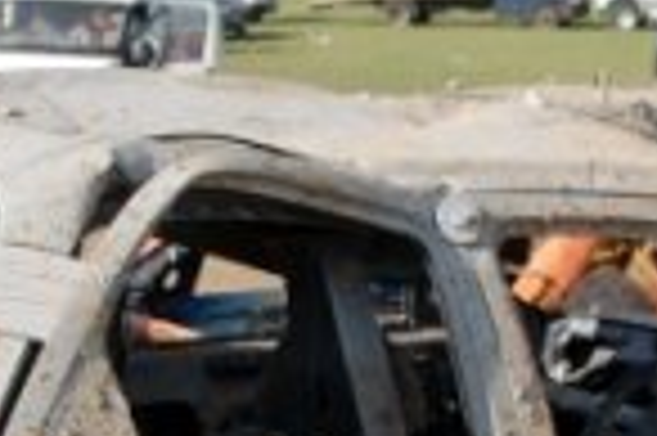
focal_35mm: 171
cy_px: 557
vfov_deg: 7.9
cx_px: 333
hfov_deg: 12.0
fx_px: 3117
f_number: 4.2
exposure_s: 1/800
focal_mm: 26
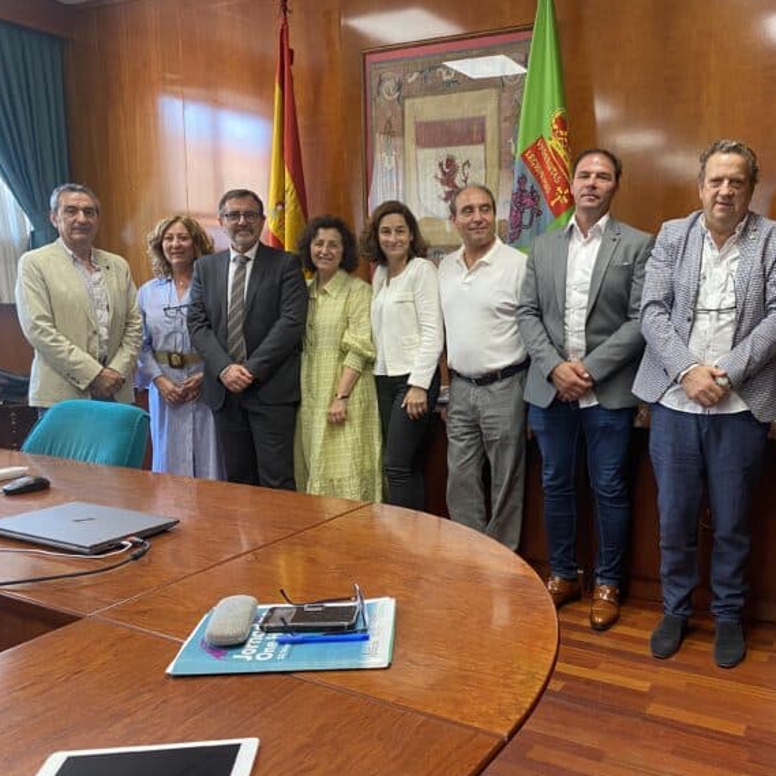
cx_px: 511
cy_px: 389
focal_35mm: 31
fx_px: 786
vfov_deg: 52.5
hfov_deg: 51.6
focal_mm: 4.25
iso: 100
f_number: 1.8
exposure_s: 1/50
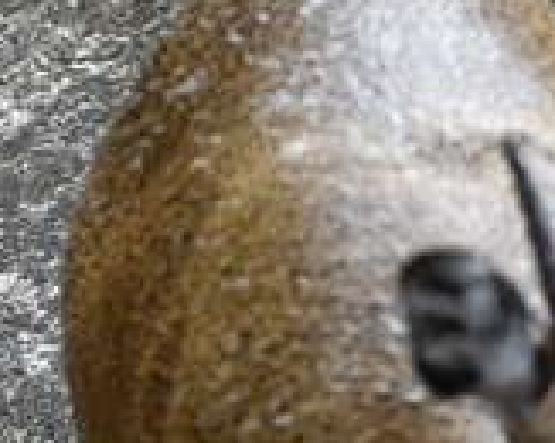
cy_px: 457
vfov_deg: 1.9
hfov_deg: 2.4
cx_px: -78
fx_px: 13322
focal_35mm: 812
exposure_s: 1/250
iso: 450
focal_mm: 110
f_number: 4.5
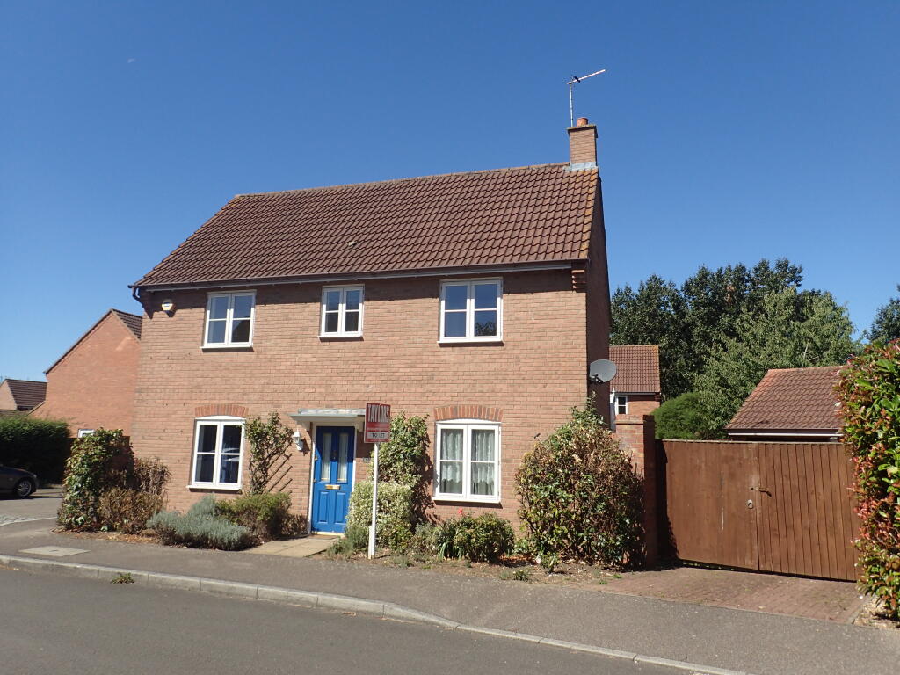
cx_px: 450
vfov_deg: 54.9
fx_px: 650
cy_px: 338
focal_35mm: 25
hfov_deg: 69.4
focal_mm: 4.5
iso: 100
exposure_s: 1/160
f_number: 8
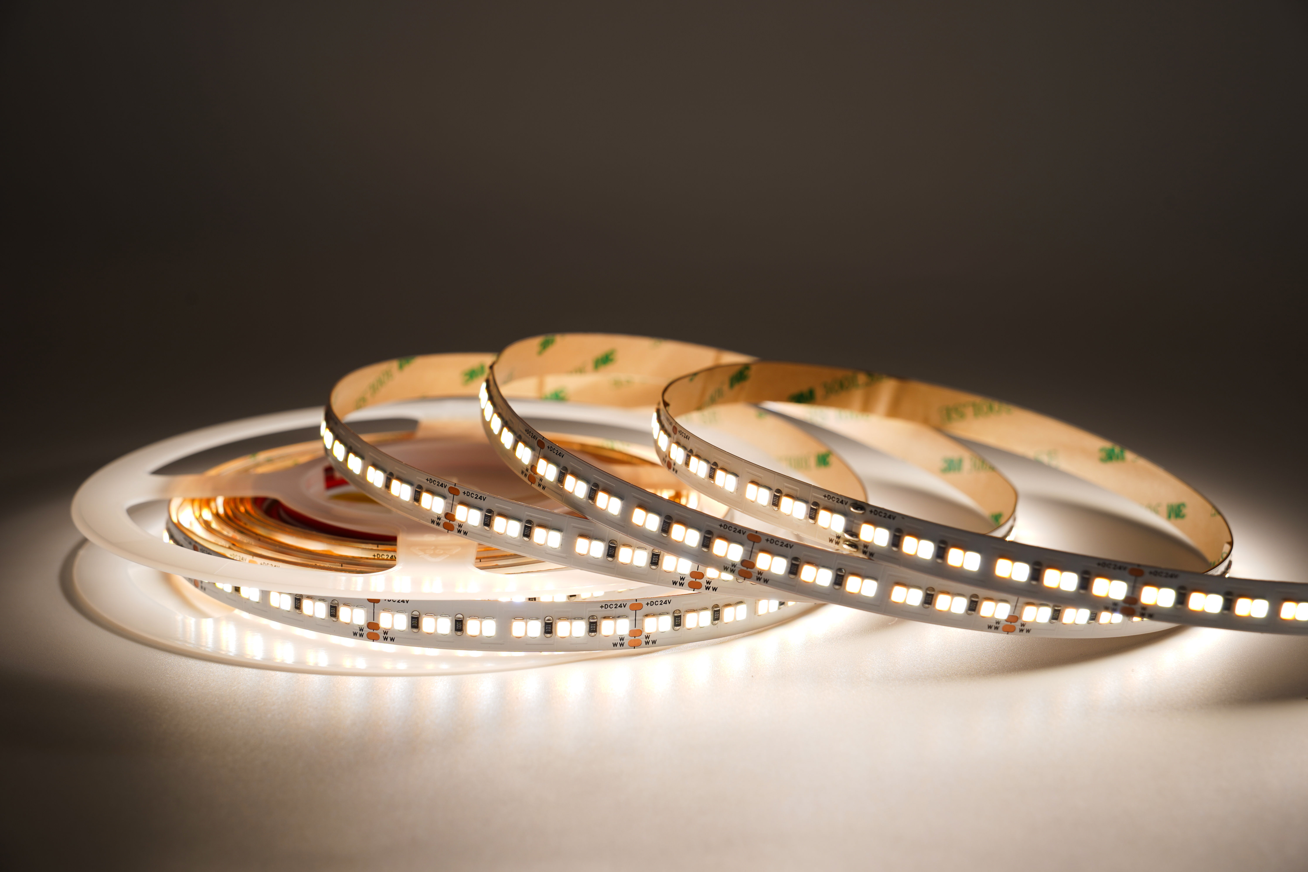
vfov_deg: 21.9
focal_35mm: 62
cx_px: 654
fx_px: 2252
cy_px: 436
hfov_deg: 32.4
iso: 50
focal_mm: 62
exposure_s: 1/160
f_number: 8
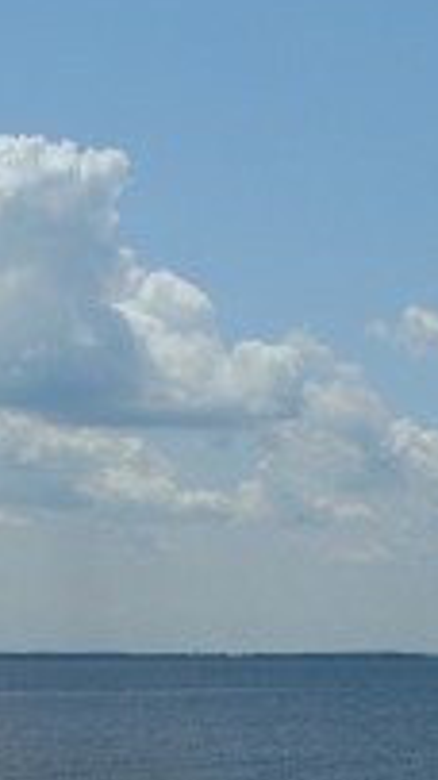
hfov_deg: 11.0
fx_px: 2274
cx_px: 119
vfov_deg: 19.3
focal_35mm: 110
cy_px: 626
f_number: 2.8
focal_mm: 3.61
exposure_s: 1/2309
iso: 100
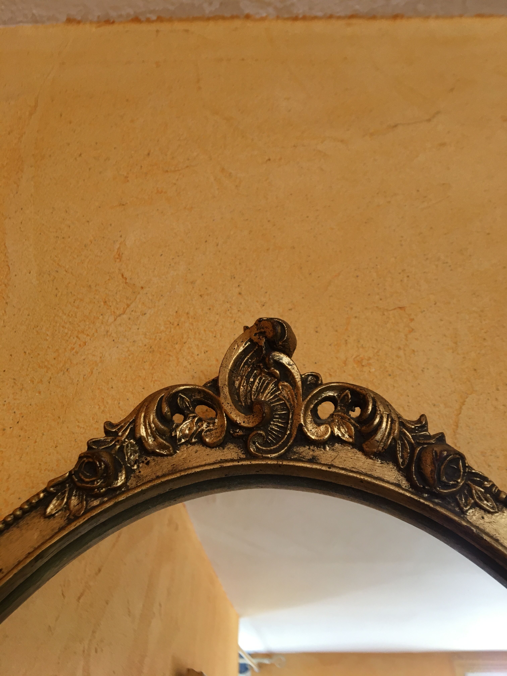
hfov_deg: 48.2
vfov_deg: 61.7
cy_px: 338
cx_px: 254
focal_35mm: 29
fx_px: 566
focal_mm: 4.15
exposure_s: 1/33
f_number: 2.2
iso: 50
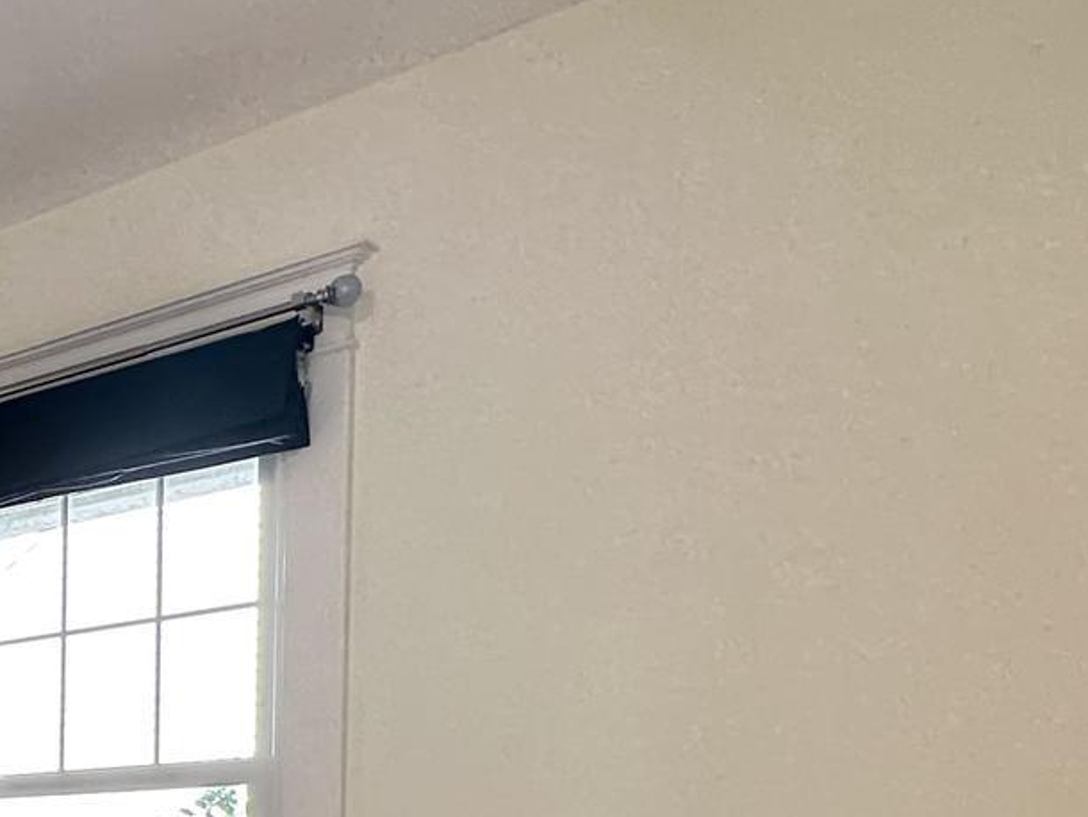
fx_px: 1478
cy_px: 963
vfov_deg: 27.4
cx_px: -330
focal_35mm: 47
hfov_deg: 31.2
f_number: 2.2
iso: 100
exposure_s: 1/120
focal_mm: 2.22
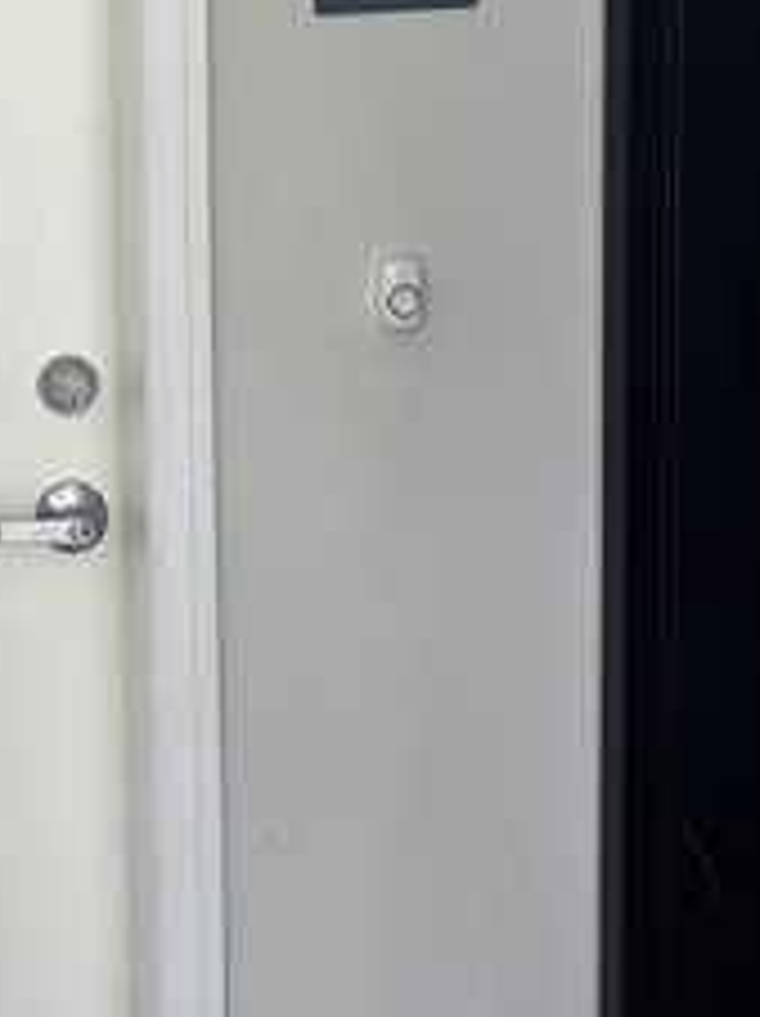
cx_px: -180
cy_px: 99
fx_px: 1994
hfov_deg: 20.1
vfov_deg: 27.5
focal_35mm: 68
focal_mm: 6.76
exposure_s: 1/60
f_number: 1.78
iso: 200
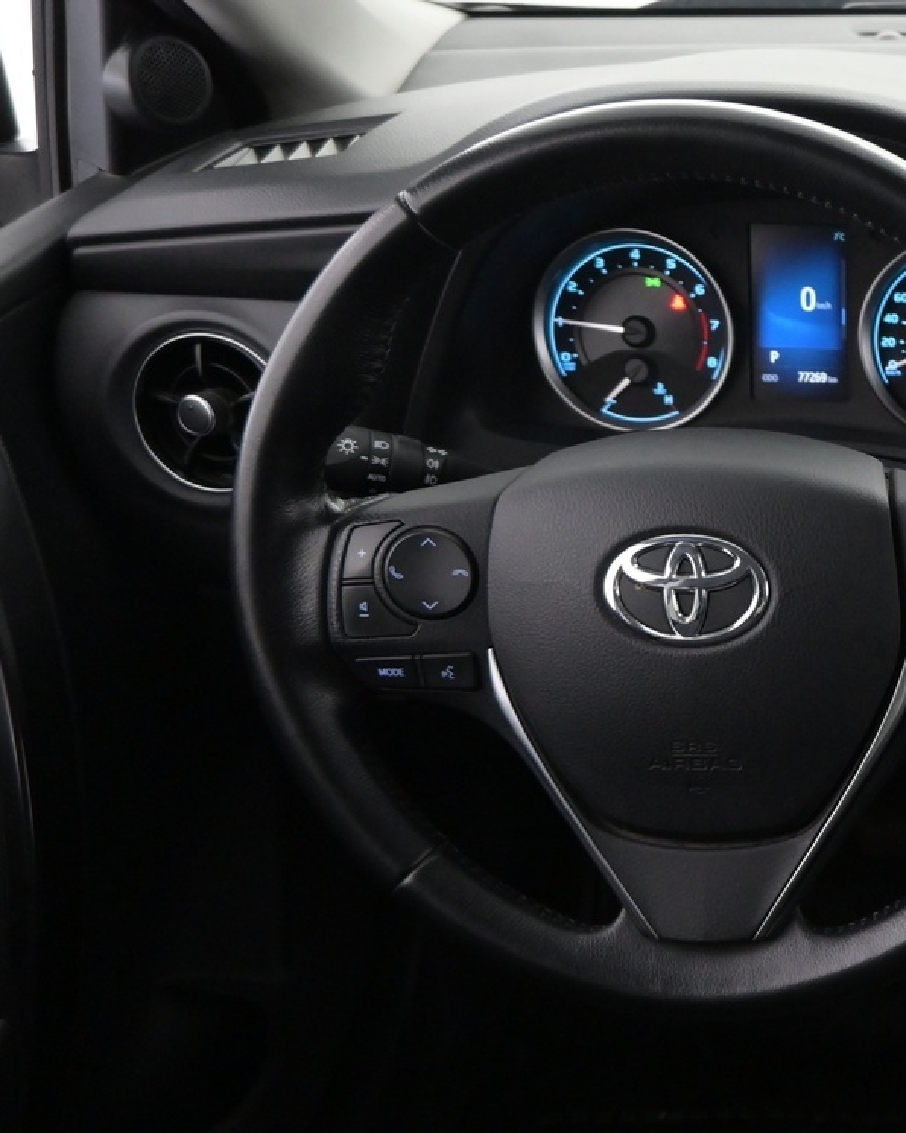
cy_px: 738
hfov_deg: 26.8
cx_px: 1129
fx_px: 1642
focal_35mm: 49
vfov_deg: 37.7
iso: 2500
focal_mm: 16
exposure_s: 1/50
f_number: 3.5
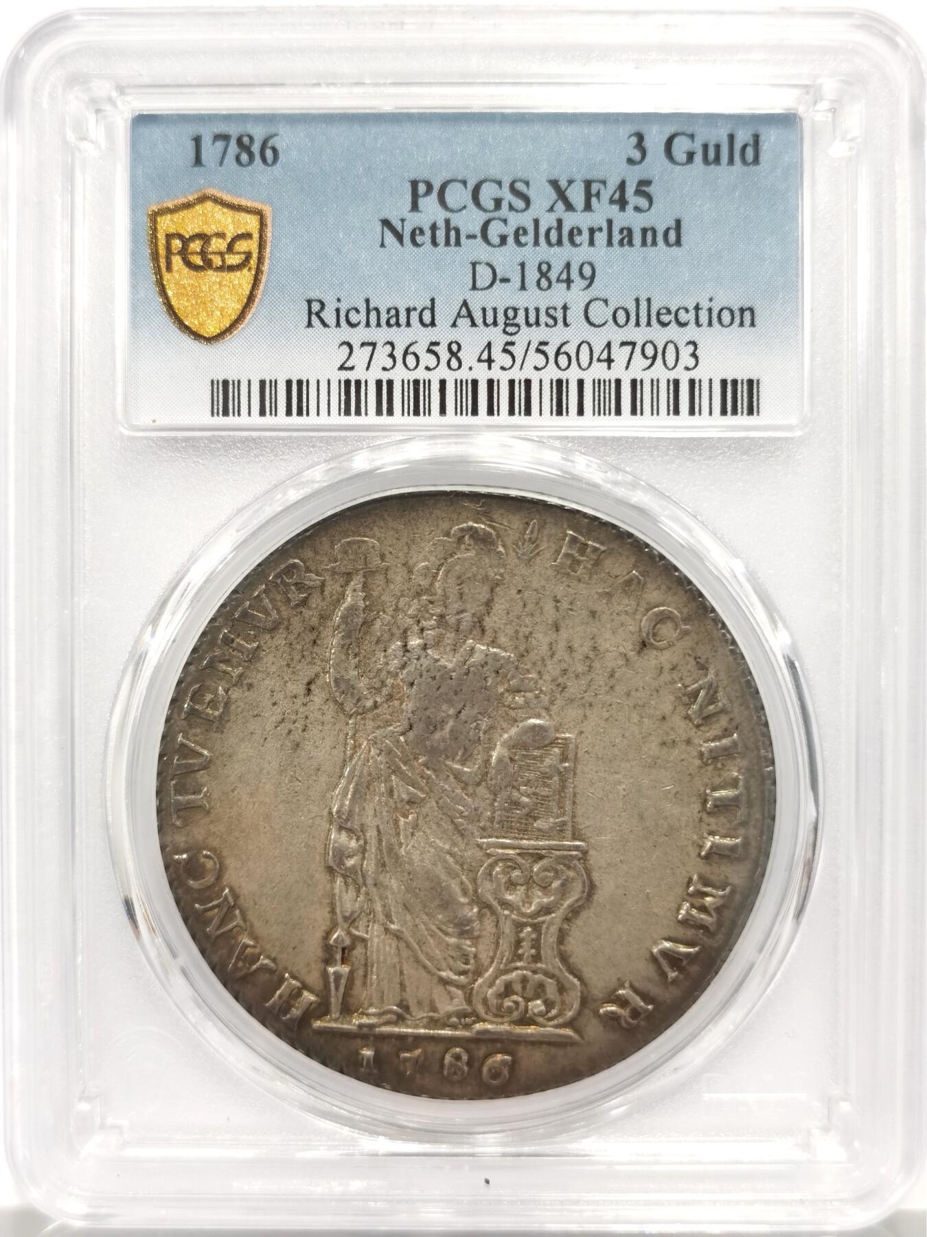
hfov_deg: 27.0
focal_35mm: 54
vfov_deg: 35.5
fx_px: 1928
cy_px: 618
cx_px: 464
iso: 160
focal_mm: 5.56
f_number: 16
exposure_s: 1/100
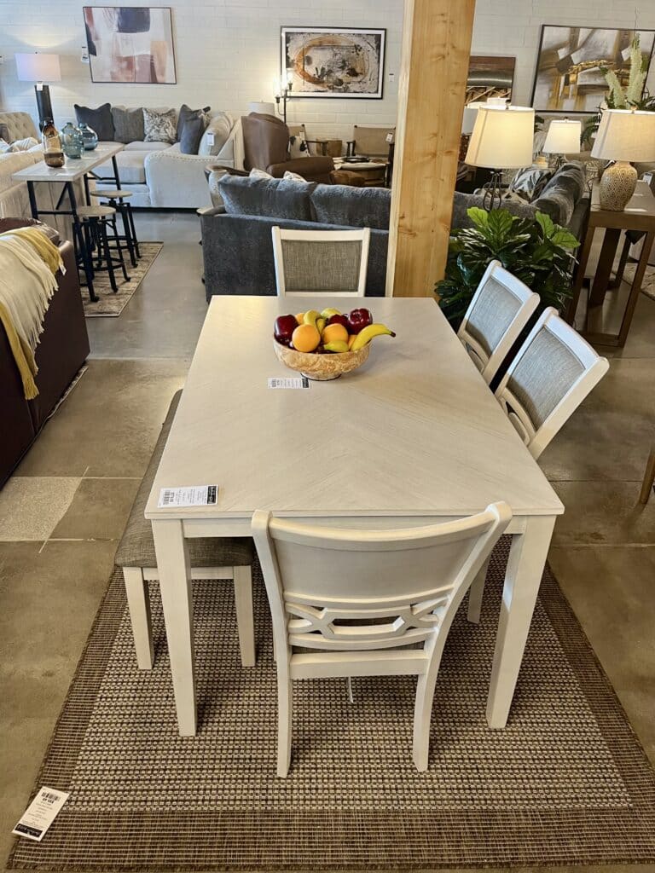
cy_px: 436
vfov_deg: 67.3
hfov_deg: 53.1
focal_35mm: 26
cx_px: 328
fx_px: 656
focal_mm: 5.1
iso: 125
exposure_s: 1/60
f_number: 1.6
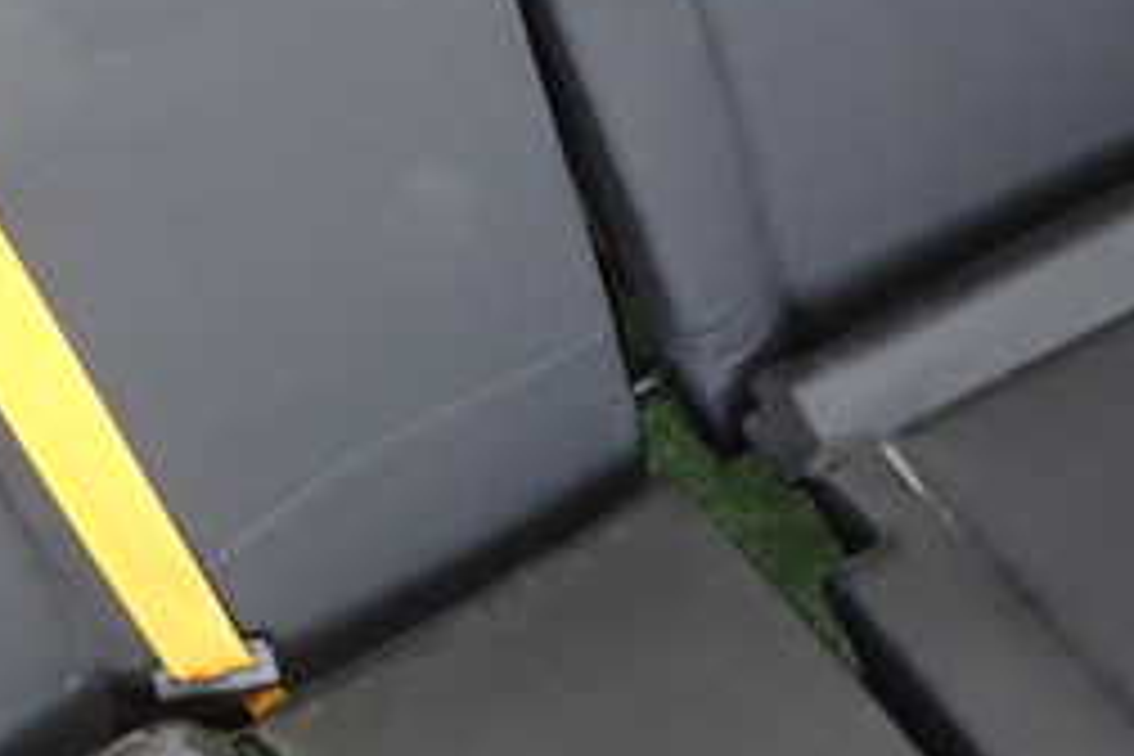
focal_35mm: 62
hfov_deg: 31.5
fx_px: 1953
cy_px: 86
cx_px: 220
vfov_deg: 21.5
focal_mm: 4.5
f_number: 2
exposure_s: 1/30
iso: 500
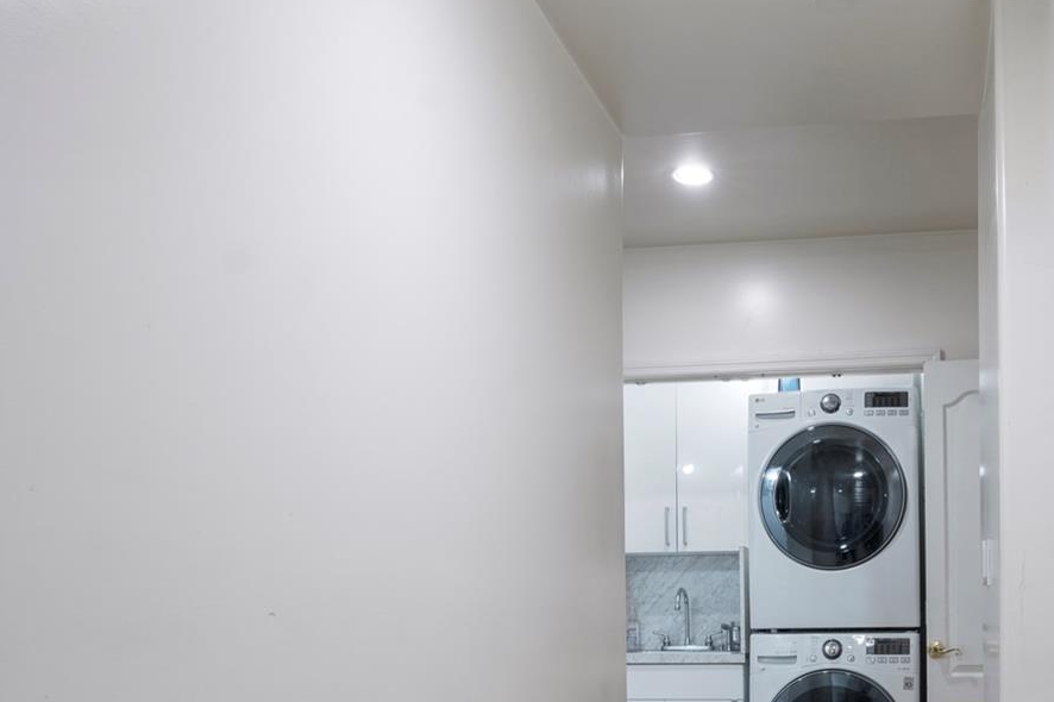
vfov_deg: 33.7
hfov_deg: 50.3
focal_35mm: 37
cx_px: 759
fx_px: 1083
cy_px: 648
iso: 100
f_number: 8
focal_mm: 16
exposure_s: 1/6
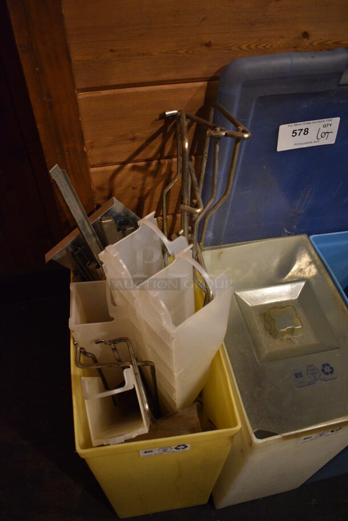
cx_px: 174
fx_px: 391
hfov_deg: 48.0
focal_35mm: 27
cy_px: 260
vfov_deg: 67.3
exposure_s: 1/30
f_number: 3.5
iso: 2000
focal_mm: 18
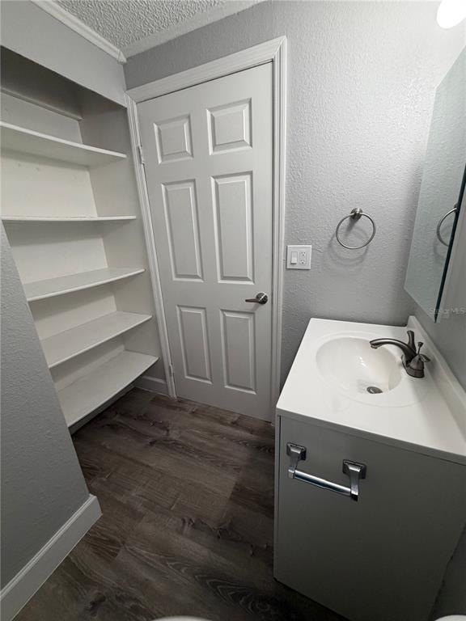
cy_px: 310
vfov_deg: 102.1
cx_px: 233
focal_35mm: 14
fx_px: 251
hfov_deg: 85.7
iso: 200
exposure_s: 1/60
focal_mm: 2.22
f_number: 2.2
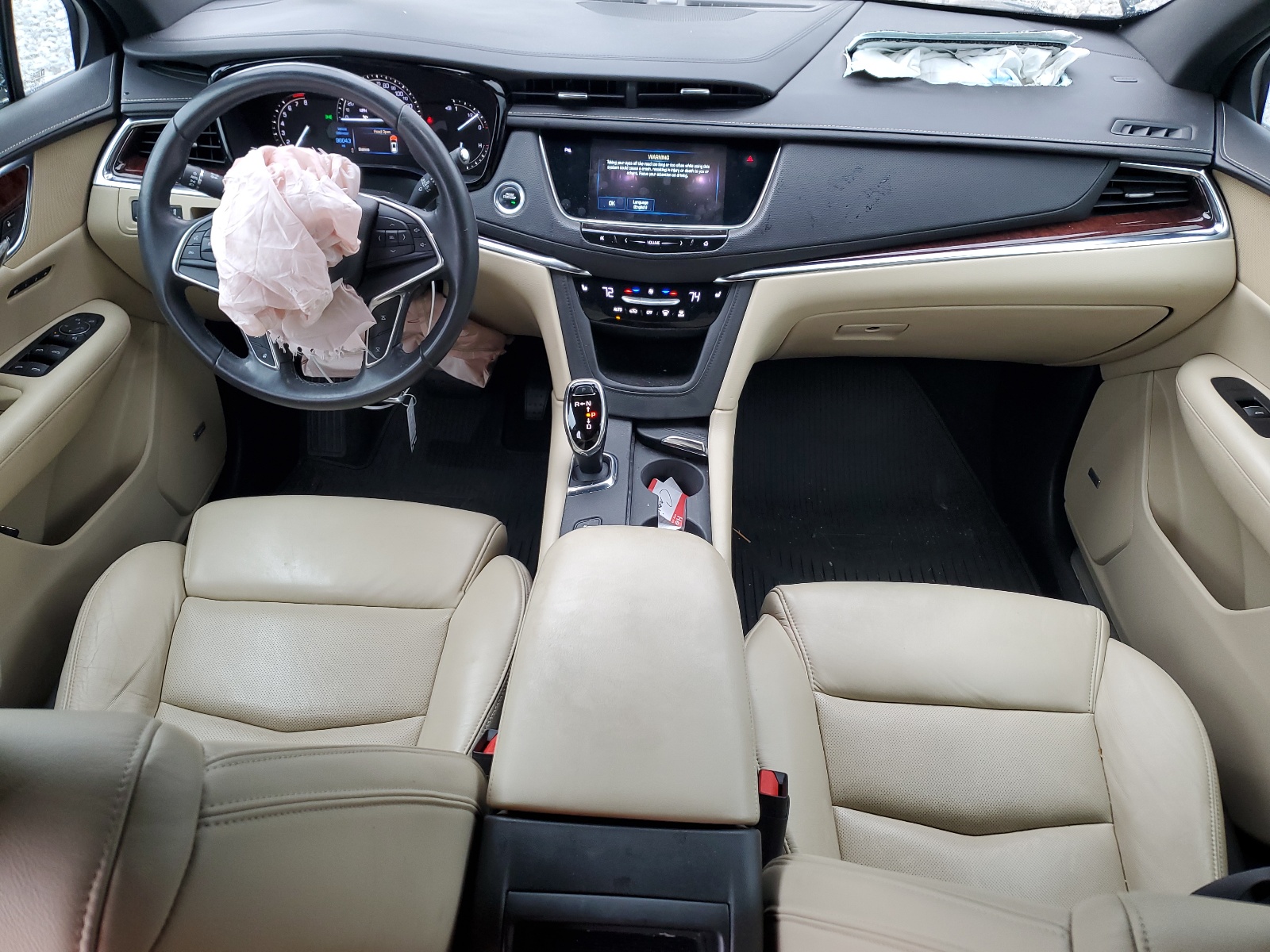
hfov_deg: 67.3
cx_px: 635
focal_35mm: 26
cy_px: 476
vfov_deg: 53.1
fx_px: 954
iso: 59
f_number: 1.5
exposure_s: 1/60.2
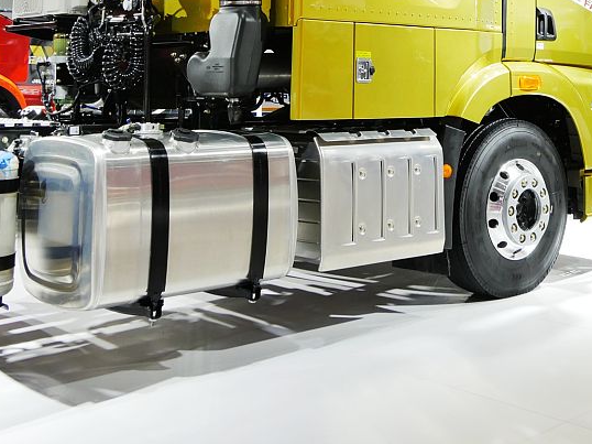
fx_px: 991
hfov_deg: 33.0
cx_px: 385
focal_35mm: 58
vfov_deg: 24.2
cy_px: 7
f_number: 5
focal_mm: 13
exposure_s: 1/60
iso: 500
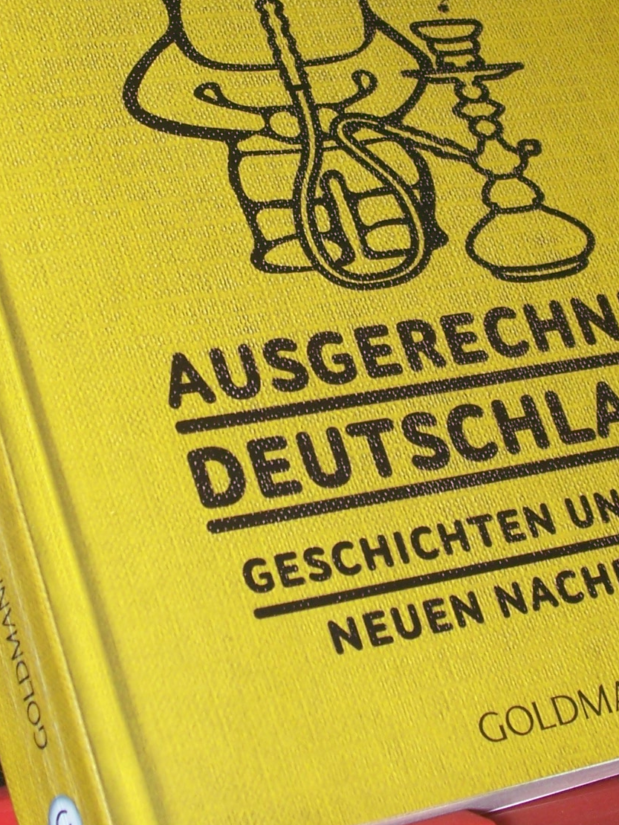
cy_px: 191
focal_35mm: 110
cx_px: 337
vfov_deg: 17.8
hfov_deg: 13.5
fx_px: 2622
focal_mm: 8.7
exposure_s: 1/80
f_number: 3.2
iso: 80
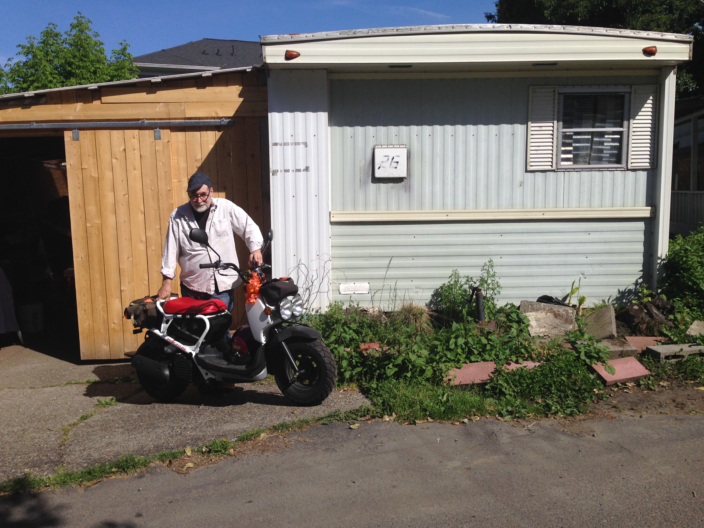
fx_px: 671
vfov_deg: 42.9
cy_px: 264
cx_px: 352
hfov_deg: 55.4
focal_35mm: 33
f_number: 2.4
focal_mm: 4.12
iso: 50
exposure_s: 1/3012
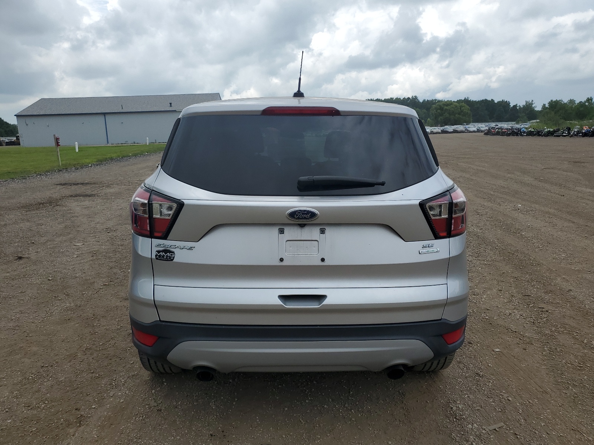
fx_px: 446
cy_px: 222
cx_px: 297
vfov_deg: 53.1
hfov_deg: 67.3
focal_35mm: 26
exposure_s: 1/3333
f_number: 1.5
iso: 50
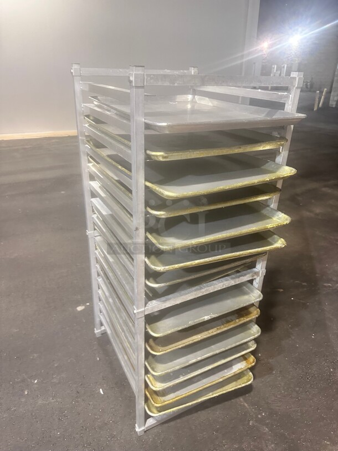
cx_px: 169
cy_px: 226
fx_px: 312
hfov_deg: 56.8
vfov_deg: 71.6
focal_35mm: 24
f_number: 1.78
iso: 500
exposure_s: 1/60
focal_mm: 6.86
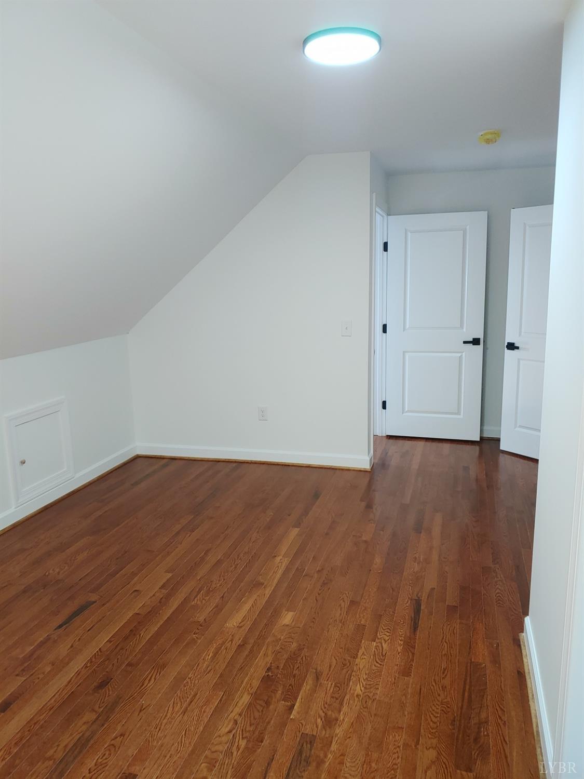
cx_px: 292
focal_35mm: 25
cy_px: 390
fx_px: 562
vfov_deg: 69.4
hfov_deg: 54.9
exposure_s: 1/120
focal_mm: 4.23
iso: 250
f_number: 1.5
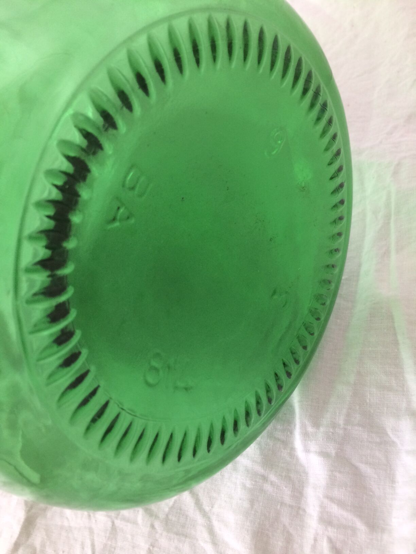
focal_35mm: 29
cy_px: 277
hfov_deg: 48.2
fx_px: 465
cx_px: 208
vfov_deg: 61.7
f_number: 2.2
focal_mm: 4.15
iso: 80
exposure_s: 1/33
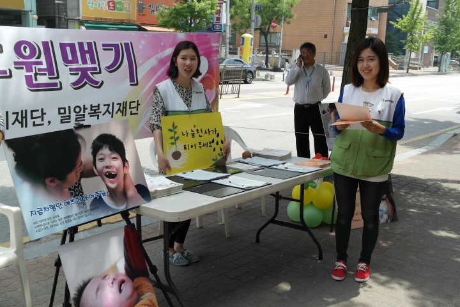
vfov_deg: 35.1
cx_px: 230
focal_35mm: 38
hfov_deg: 50.7
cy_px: 154
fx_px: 486
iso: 100
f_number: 6.3
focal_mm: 25
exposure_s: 1/200
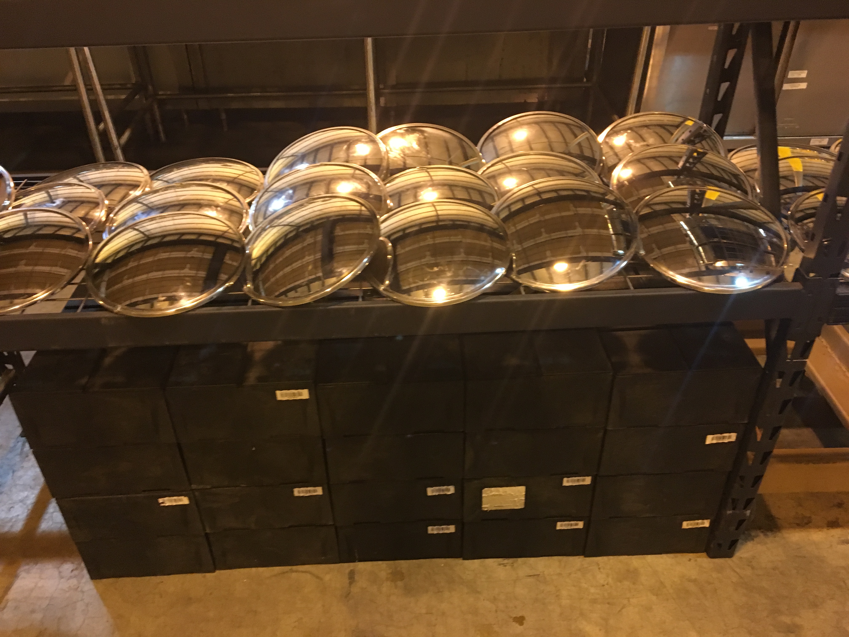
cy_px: 318
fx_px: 711
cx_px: 424
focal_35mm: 29
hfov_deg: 61.7
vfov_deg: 48.2
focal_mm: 4.15
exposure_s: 1/20
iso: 200
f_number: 2.2
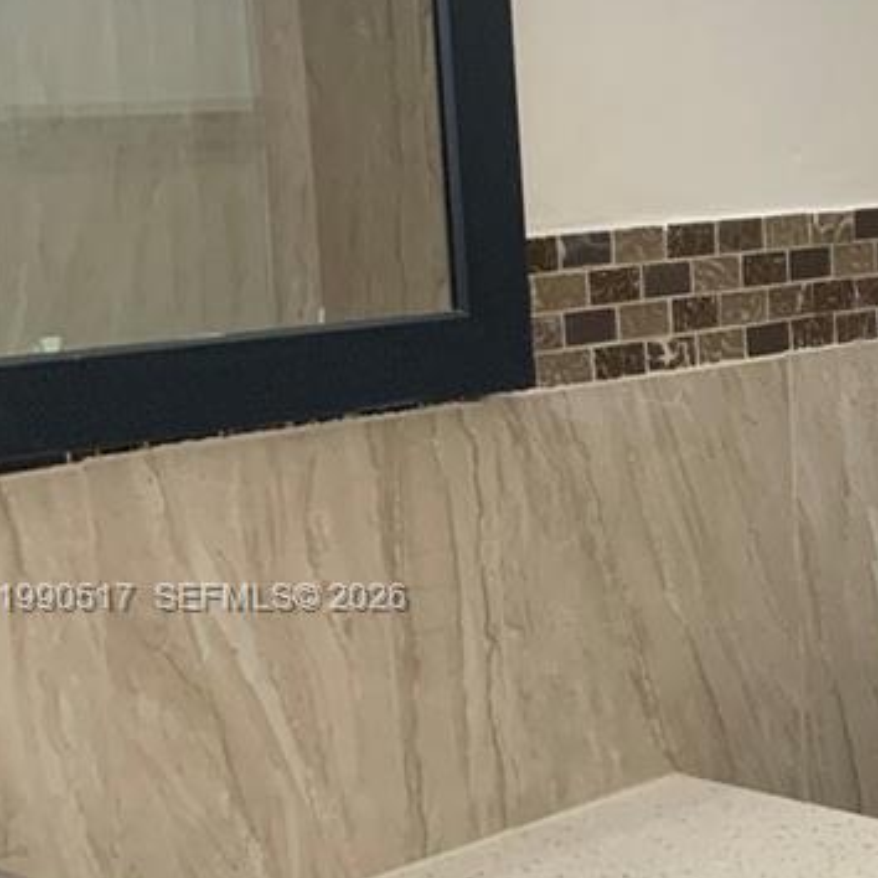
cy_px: 600
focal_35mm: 87
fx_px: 2497
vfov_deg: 19.9
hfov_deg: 18.8
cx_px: 1064
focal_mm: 3
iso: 125
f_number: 1.8
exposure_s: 1/60
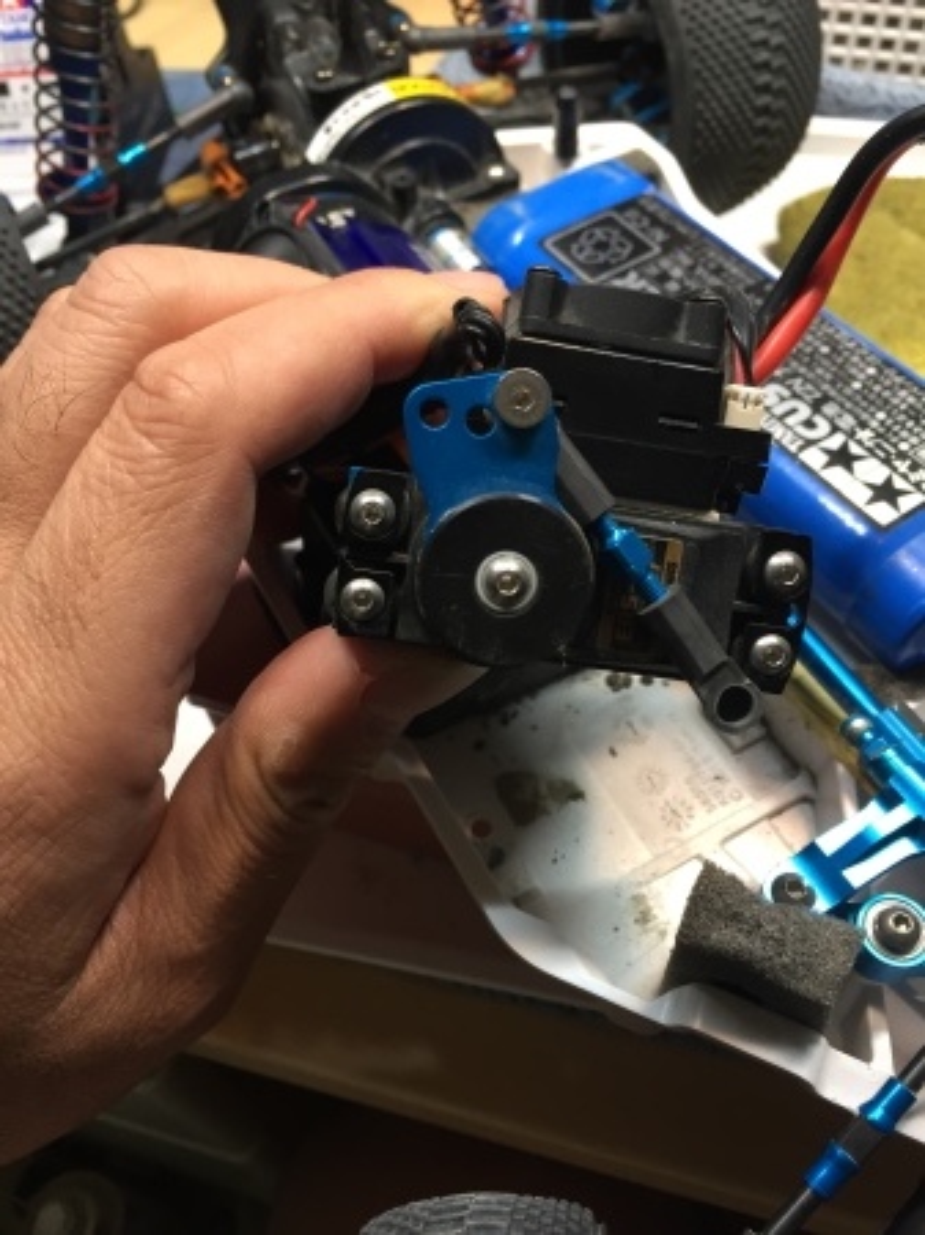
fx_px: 1034
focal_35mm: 29
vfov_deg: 61.7
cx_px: 462
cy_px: 618
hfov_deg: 48.2
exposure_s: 1/30
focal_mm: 4.15
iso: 80
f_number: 2.2
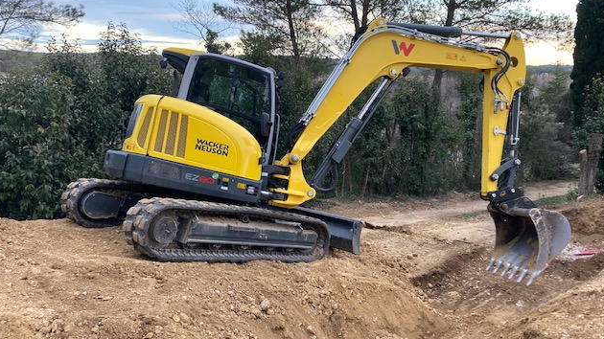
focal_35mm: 31
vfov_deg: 37.7
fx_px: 496
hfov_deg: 62.6
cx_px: 302
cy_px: 147
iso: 100
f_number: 1.8
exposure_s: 1/60
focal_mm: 3.99
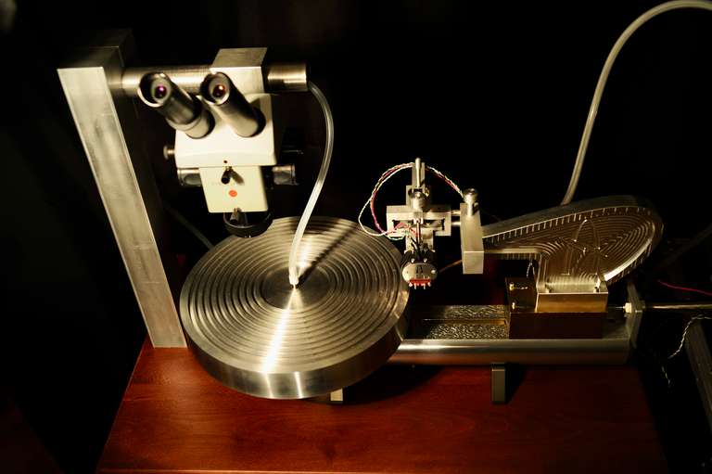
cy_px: 237
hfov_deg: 54.5
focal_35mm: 35
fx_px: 692
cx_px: 356
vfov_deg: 37.8
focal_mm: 35
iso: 800
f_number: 2.8
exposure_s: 1/40
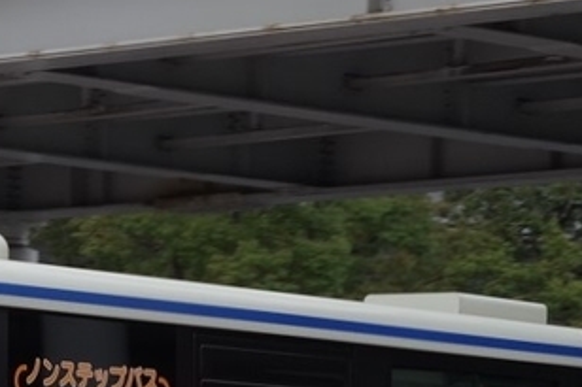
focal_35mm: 281
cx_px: -174
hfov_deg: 7.3
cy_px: 573
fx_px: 4540
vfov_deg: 4.9
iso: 200
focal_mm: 48
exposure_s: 1/200
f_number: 8
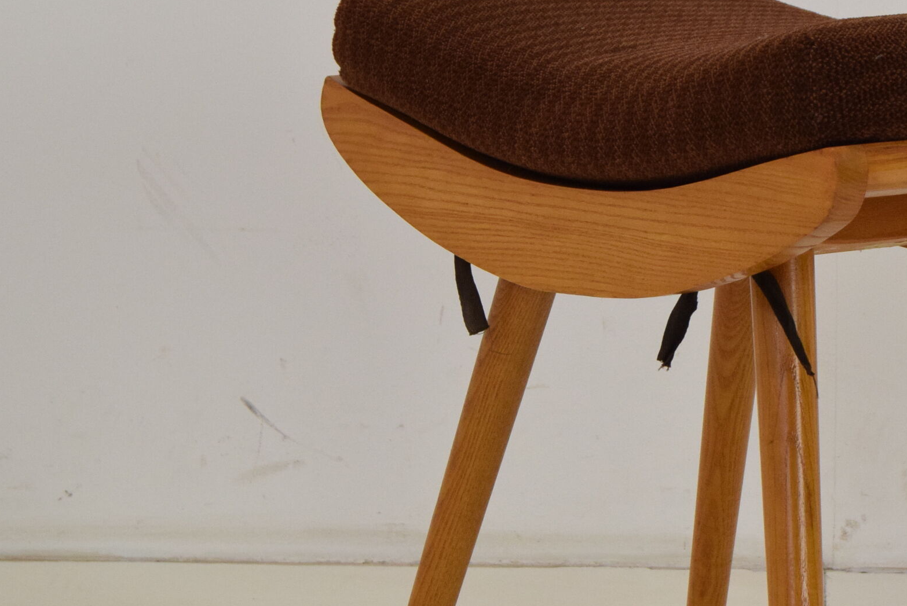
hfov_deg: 15.7
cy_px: 441
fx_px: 3252
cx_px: 826
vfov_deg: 10.6
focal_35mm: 129
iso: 1600
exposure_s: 1/250
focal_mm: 45
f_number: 8
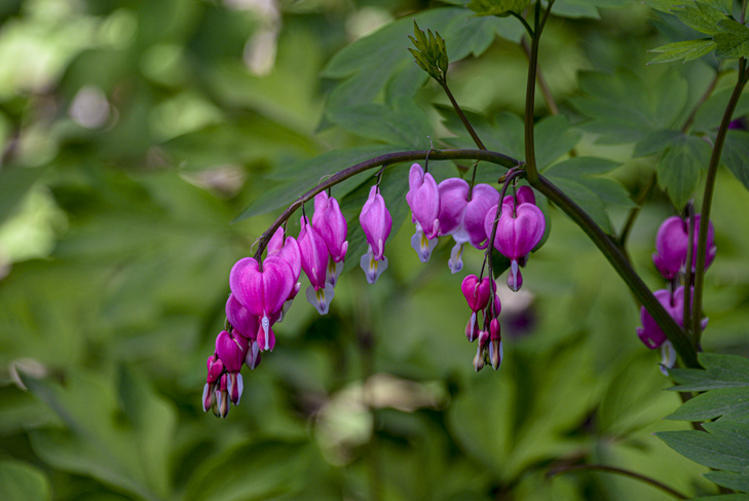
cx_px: 399
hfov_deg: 6.3
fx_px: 6849
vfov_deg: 4.2
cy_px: 256
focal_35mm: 329
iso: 720
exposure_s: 1/320
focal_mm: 300
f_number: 7.1
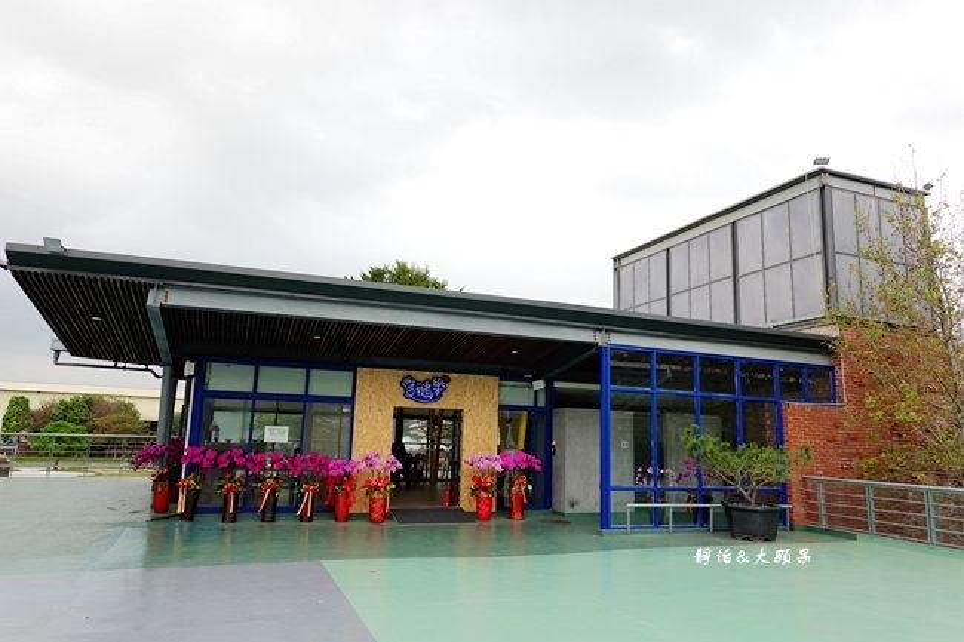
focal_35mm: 24
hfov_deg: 73.8
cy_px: 321
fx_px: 642
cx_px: 482
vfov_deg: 53.1
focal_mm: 9
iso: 125
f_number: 4.5
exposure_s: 1/200
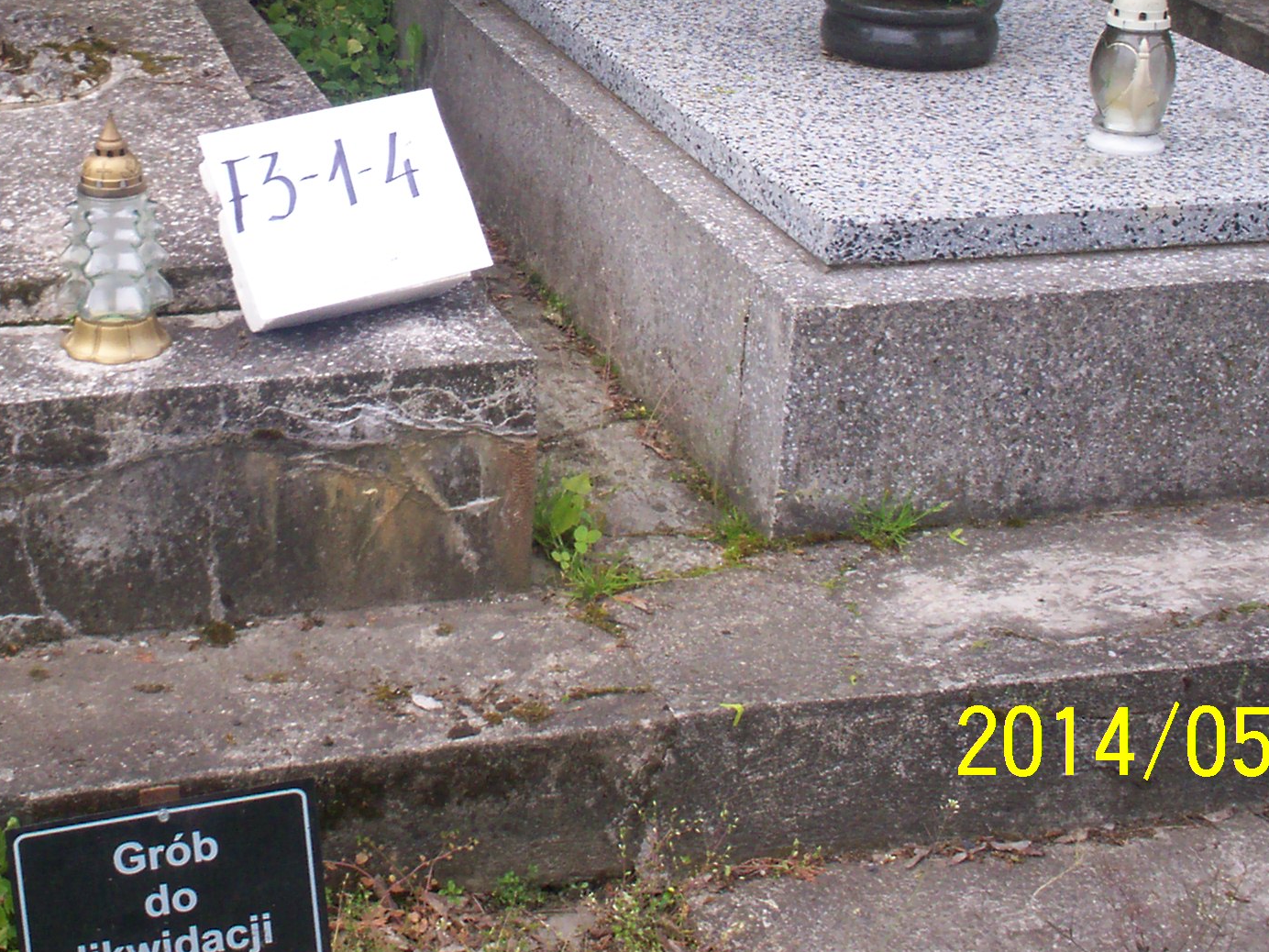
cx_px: 349
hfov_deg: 28.6
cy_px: 89
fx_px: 2456
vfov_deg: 21.4
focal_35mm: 67
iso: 100
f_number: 4.5
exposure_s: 1/213
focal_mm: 6
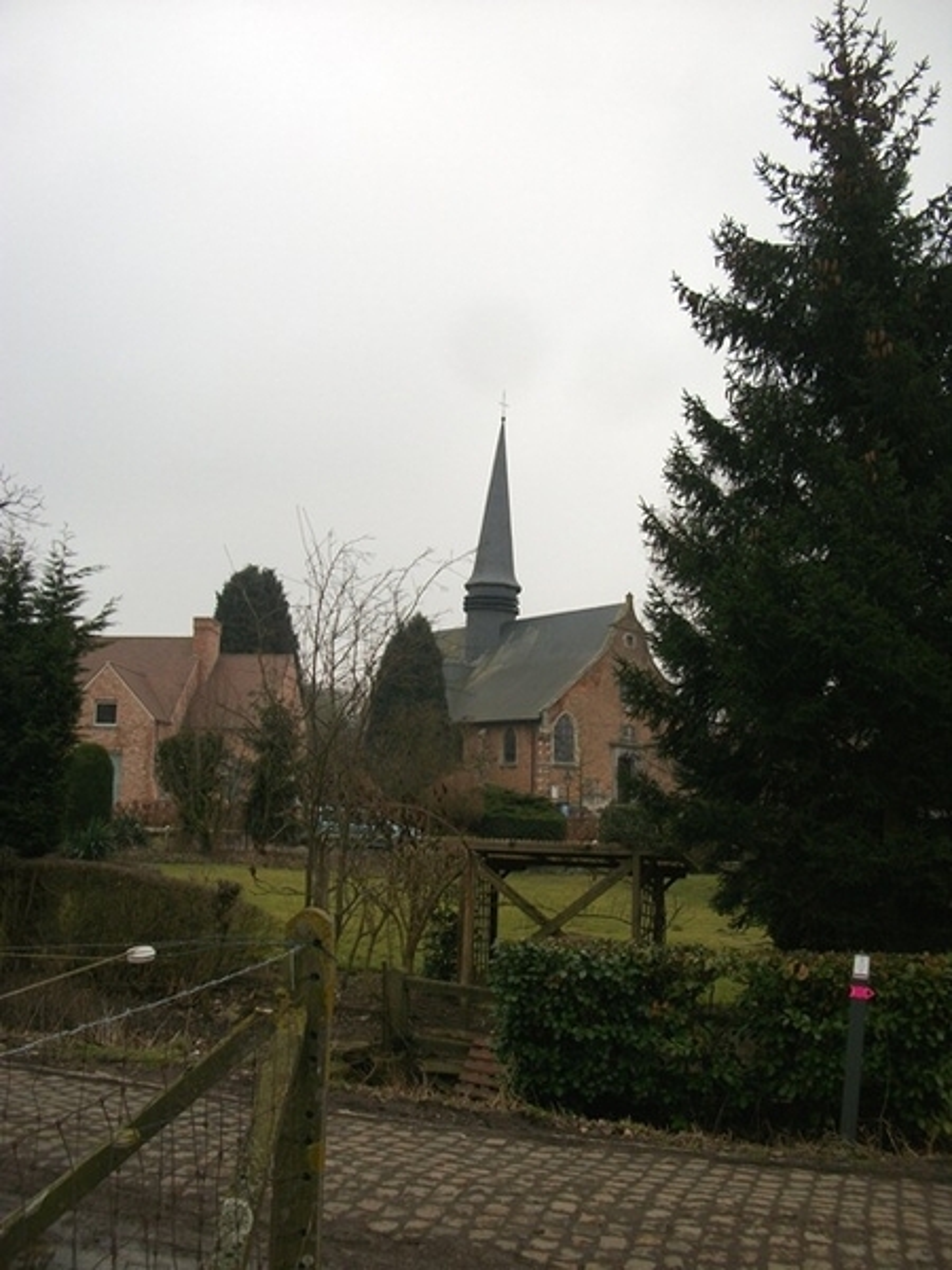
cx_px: 476
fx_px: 1173
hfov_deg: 44.2
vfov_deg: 56.8
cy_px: 635
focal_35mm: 32
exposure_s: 1/60
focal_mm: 5.7
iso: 80
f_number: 8.8
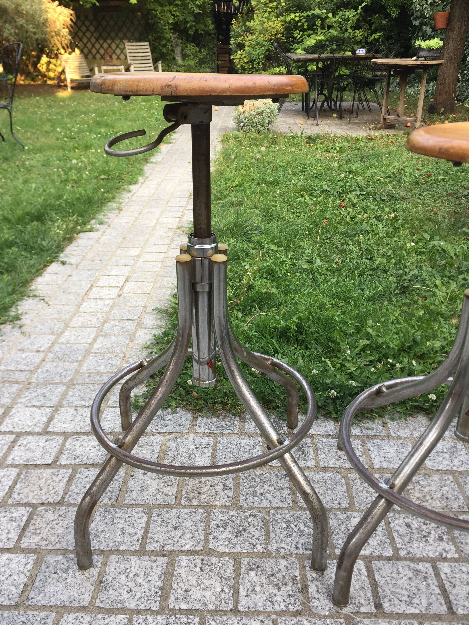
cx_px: 230
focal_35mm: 30
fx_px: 542
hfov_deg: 46.8
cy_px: 310
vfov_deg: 60.0
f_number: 2.2
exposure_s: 1/102
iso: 32
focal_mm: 4.15
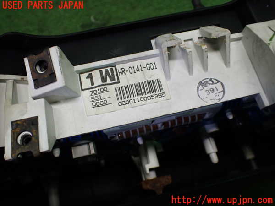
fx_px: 238
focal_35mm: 30
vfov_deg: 46.8
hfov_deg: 60.0
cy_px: 103
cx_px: 138
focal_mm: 5.4
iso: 250
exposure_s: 1/125
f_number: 2.3
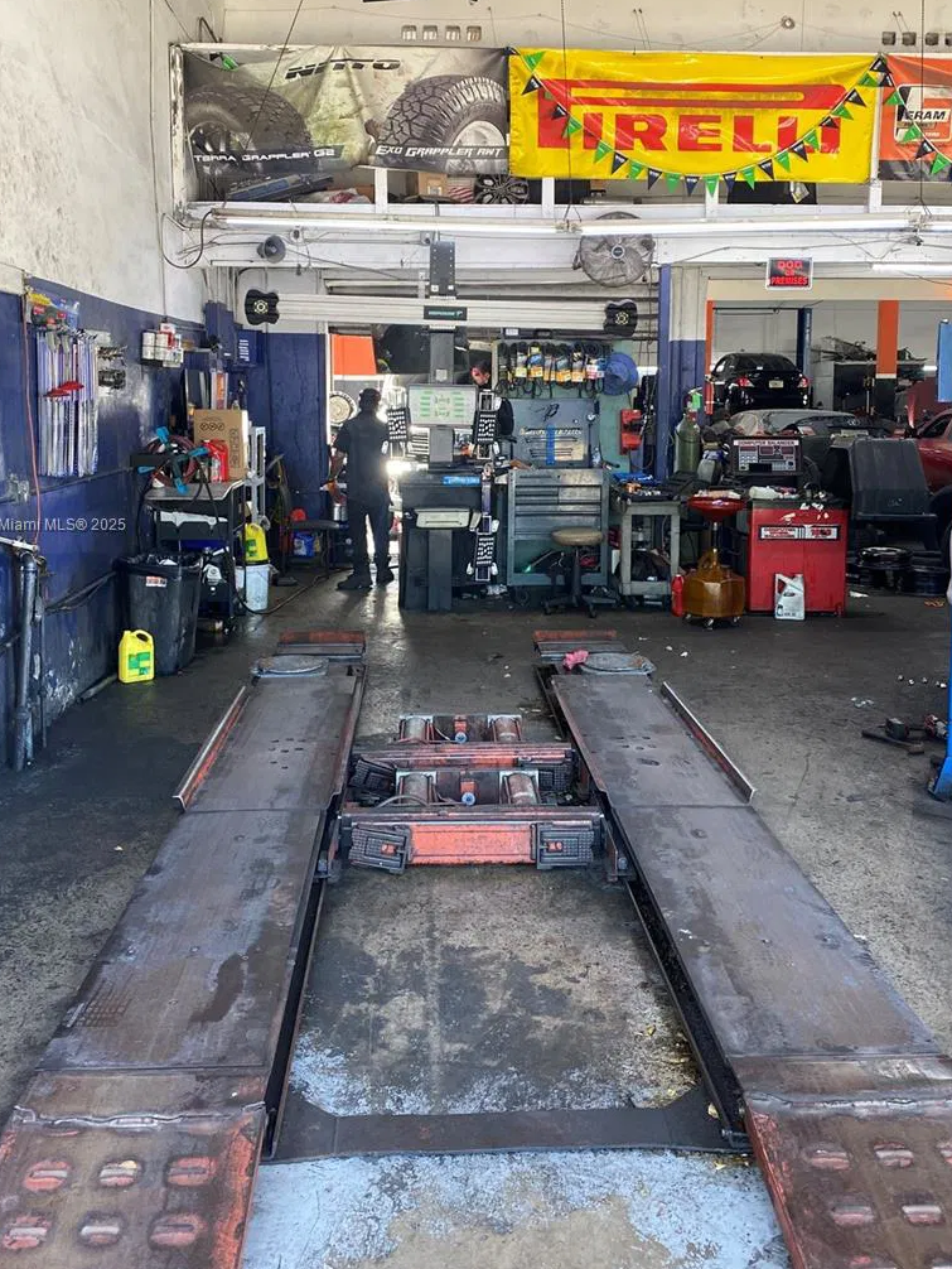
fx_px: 1136
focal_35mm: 31
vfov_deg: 58.0
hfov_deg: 45.5
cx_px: 463
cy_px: 526
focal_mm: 4.25
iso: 125
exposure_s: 1/120
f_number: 1.8
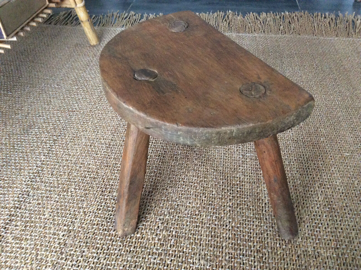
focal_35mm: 32
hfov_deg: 56.9
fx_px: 333
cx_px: 180
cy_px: 135
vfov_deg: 44.1
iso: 320
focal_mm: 3.3
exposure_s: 1/17
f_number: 2.4
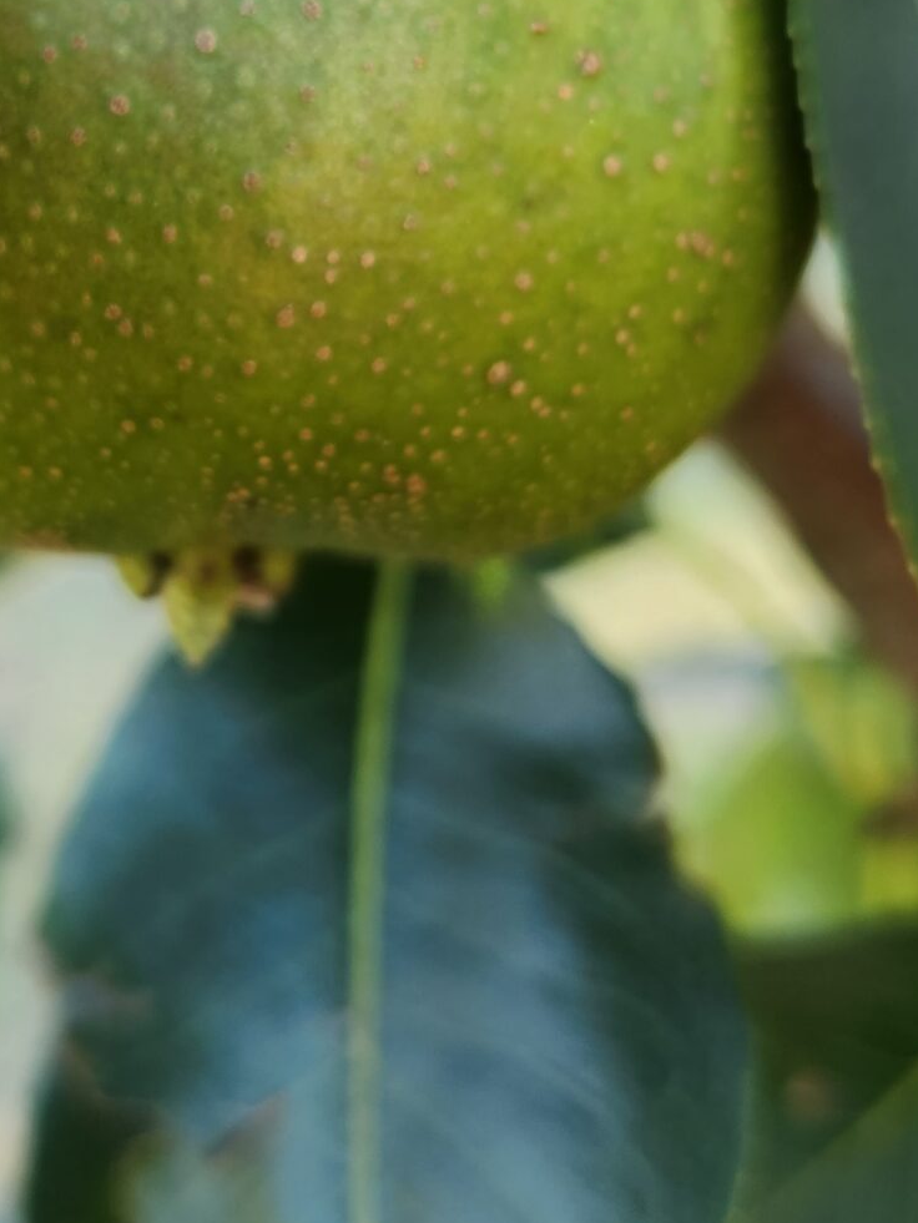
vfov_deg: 31.5
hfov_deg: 24.2
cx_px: 234
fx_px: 2121
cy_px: 283
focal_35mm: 60
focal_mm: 5.4
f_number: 1.8
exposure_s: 1/180
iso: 50
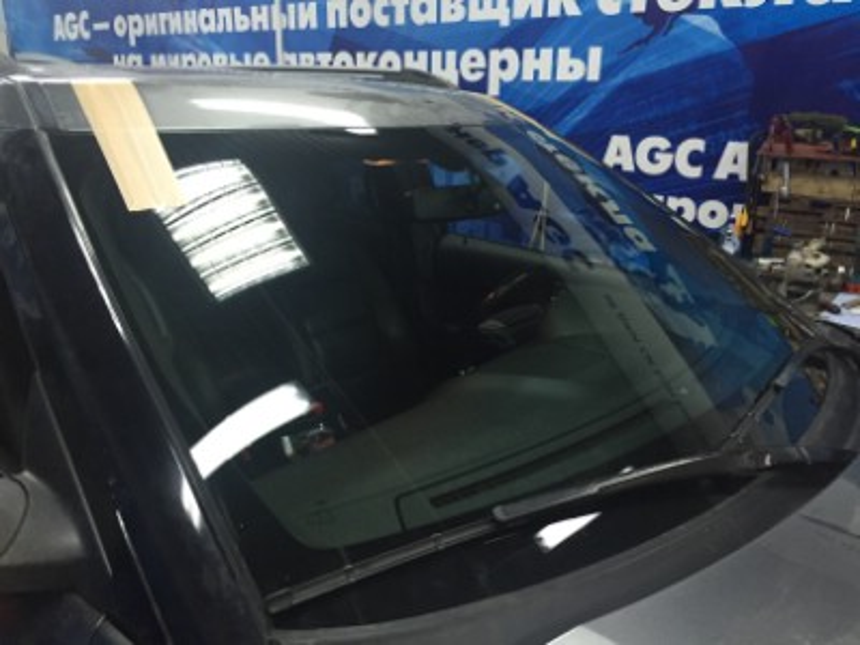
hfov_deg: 61.7
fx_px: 720
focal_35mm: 29
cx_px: 430
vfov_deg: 48.2
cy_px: 322
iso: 200
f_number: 2.2
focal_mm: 4.15
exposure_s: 1/33
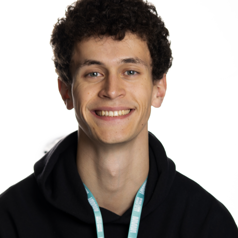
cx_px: 119
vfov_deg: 11.1
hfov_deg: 11.1
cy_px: 155
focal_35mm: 157
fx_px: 1221
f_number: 6.3
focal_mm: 82
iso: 125
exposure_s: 1/100
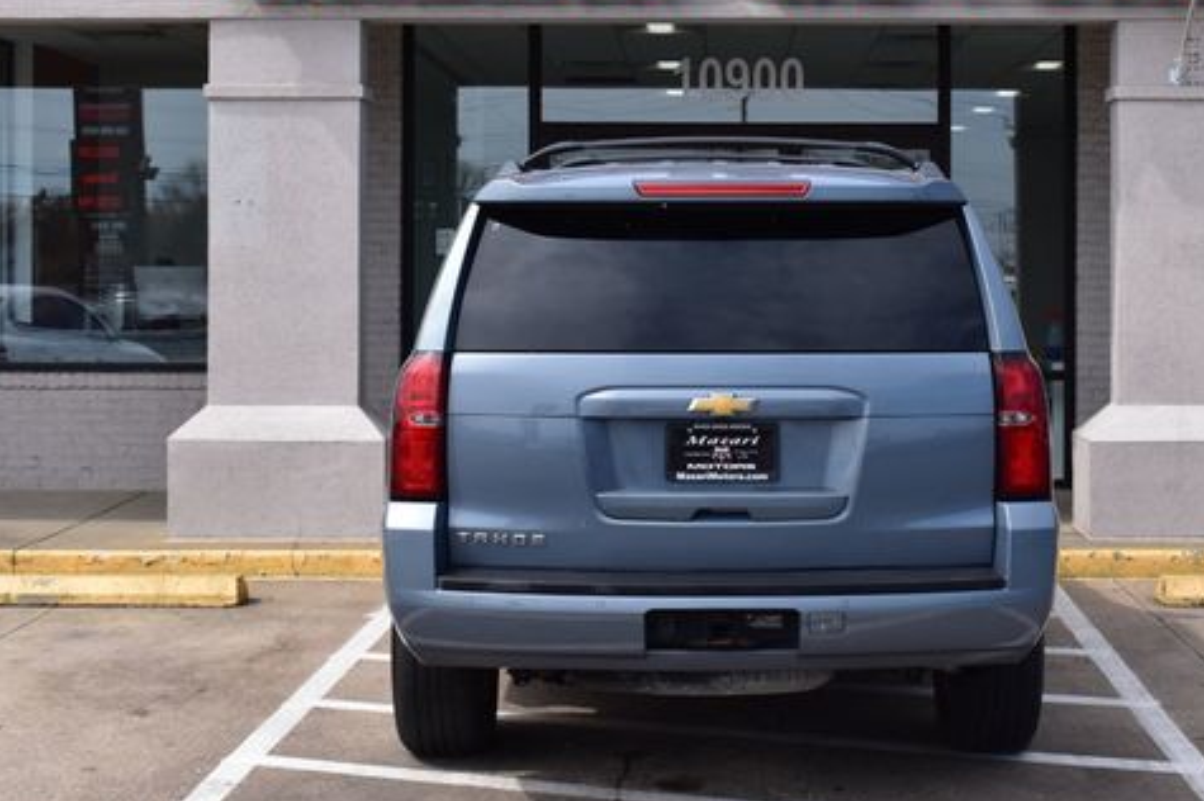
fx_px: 2095
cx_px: 748
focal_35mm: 63
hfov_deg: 31.9
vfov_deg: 21.6
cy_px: 276
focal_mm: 31
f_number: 11
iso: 400
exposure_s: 1/400
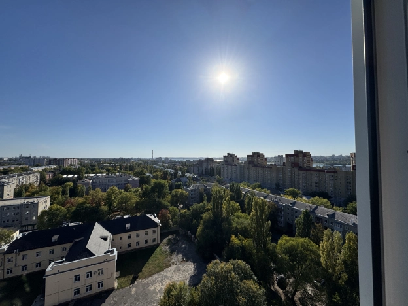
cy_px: 153
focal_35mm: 14
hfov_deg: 102.1
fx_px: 165
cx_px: 204
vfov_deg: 85.7
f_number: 2.2
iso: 32
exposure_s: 1/4630
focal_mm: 2.22
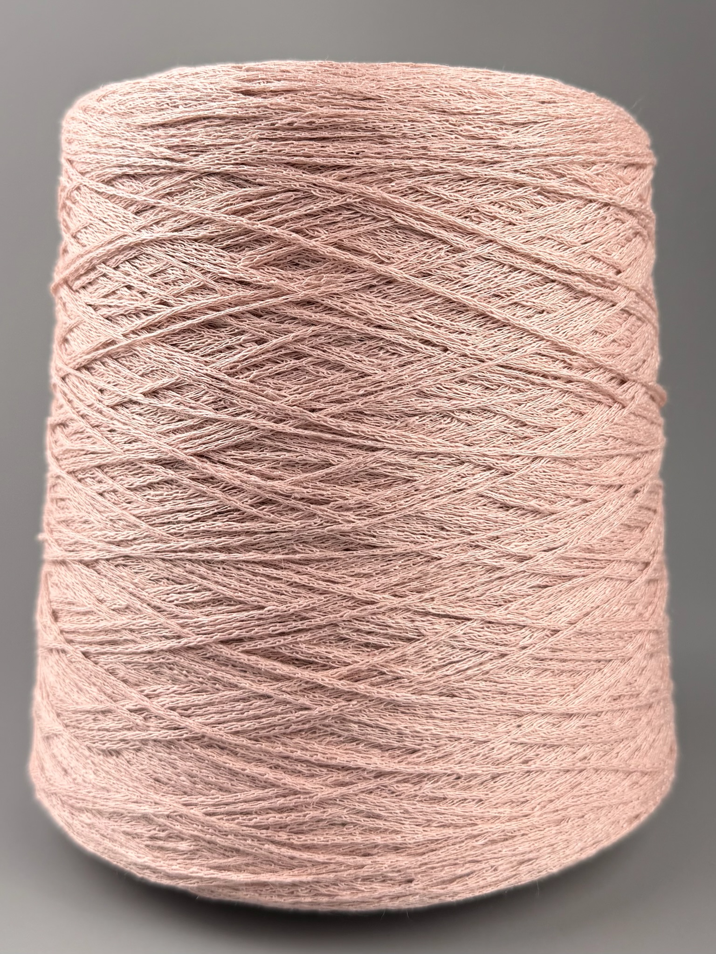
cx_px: 358
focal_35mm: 24
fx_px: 662
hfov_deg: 56.8
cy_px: 477
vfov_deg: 71.6
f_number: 1.78
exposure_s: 1/695
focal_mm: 6.76
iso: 80
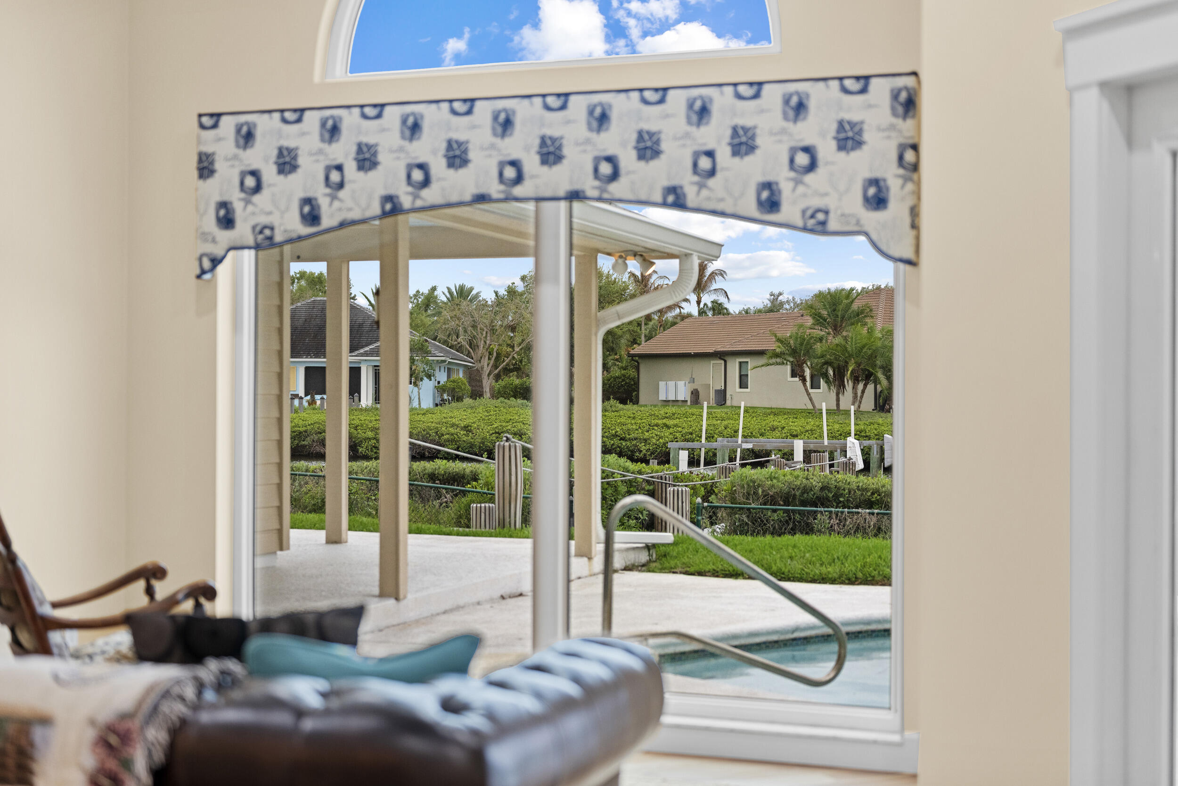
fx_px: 1636
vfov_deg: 27.0
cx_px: 589
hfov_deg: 39.6
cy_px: 393
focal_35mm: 50
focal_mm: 50
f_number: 2.2
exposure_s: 1/30
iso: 500
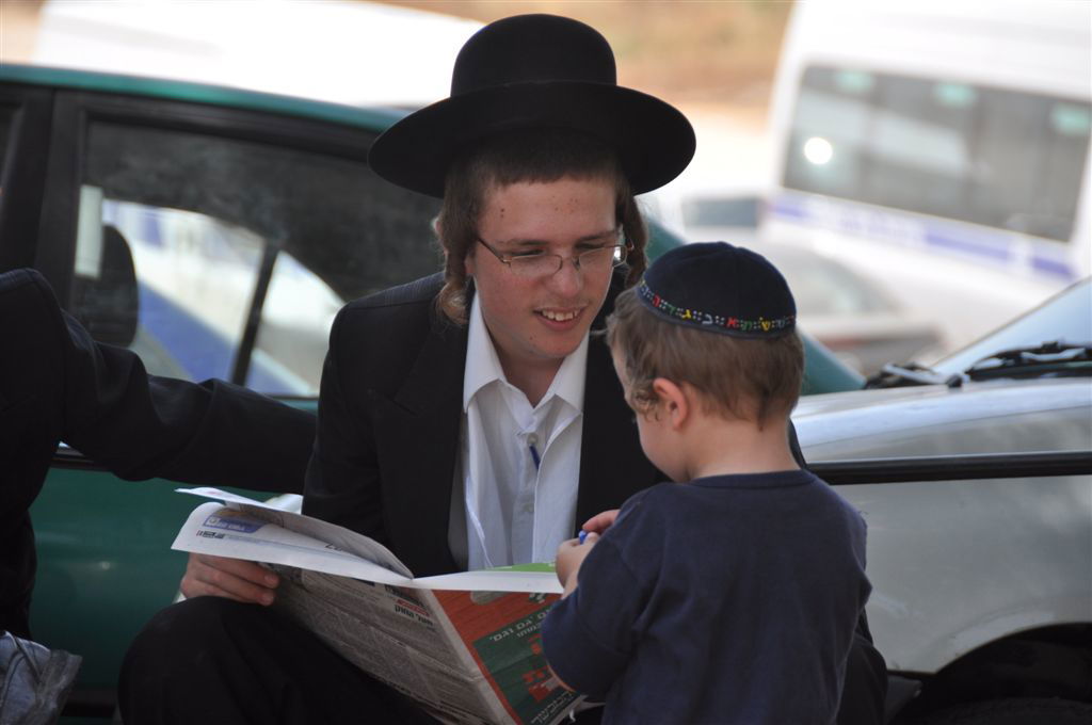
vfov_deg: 5.4
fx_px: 7725
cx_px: 546
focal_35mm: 255
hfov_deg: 8.1
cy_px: 362
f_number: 5.6
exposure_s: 1/500
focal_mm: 170
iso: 220
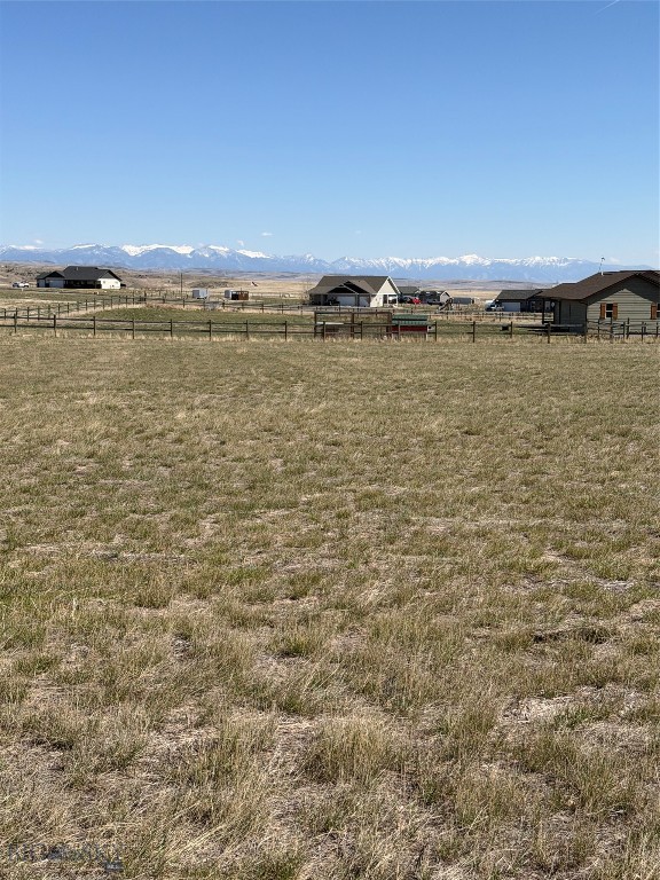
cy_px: 440
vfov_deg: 39.7
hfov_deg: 30.3
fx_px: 1220
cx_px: 330
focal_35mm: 48
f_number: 1.78
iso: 64
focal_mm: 6.76
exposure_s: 1/6024
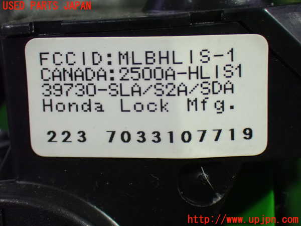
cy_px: 113
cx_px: 150
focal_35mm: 82
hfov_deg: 23.8
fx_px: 713
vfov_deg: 18.0
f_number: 4.3
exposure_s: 1/40
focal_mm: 14.62
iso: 1600
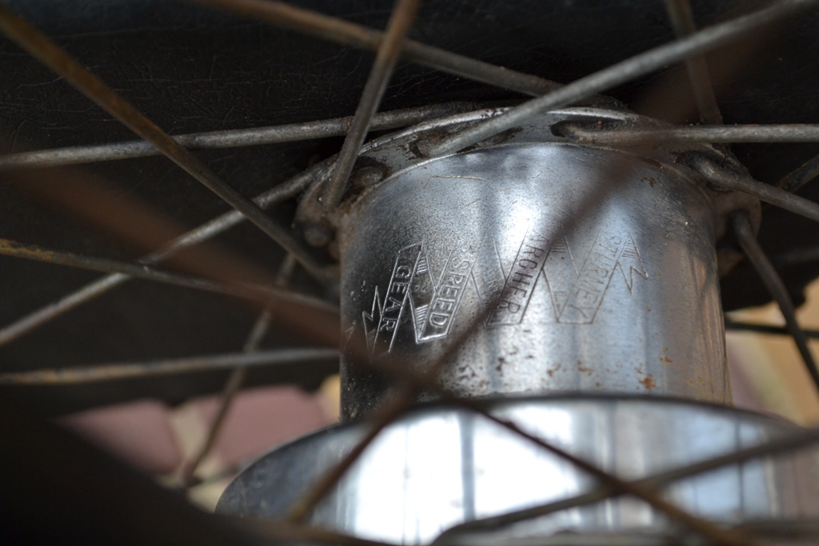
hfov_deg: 29.9
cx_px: 410
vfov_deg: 20.2
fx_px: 1536
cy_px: 273
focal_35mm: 68
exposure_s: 1/125
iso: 360
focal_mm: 45
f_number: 5.6
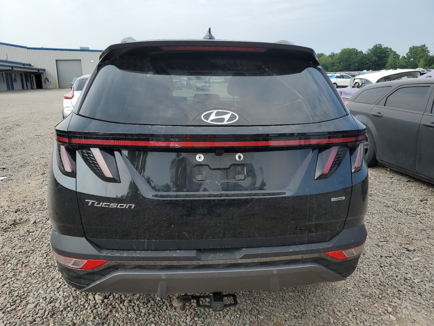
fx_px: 326
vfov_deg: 53.1
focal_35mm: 26
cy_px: 163
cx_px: 217
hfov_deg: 67.3
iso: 50
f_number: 1.5
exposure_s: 1/1429
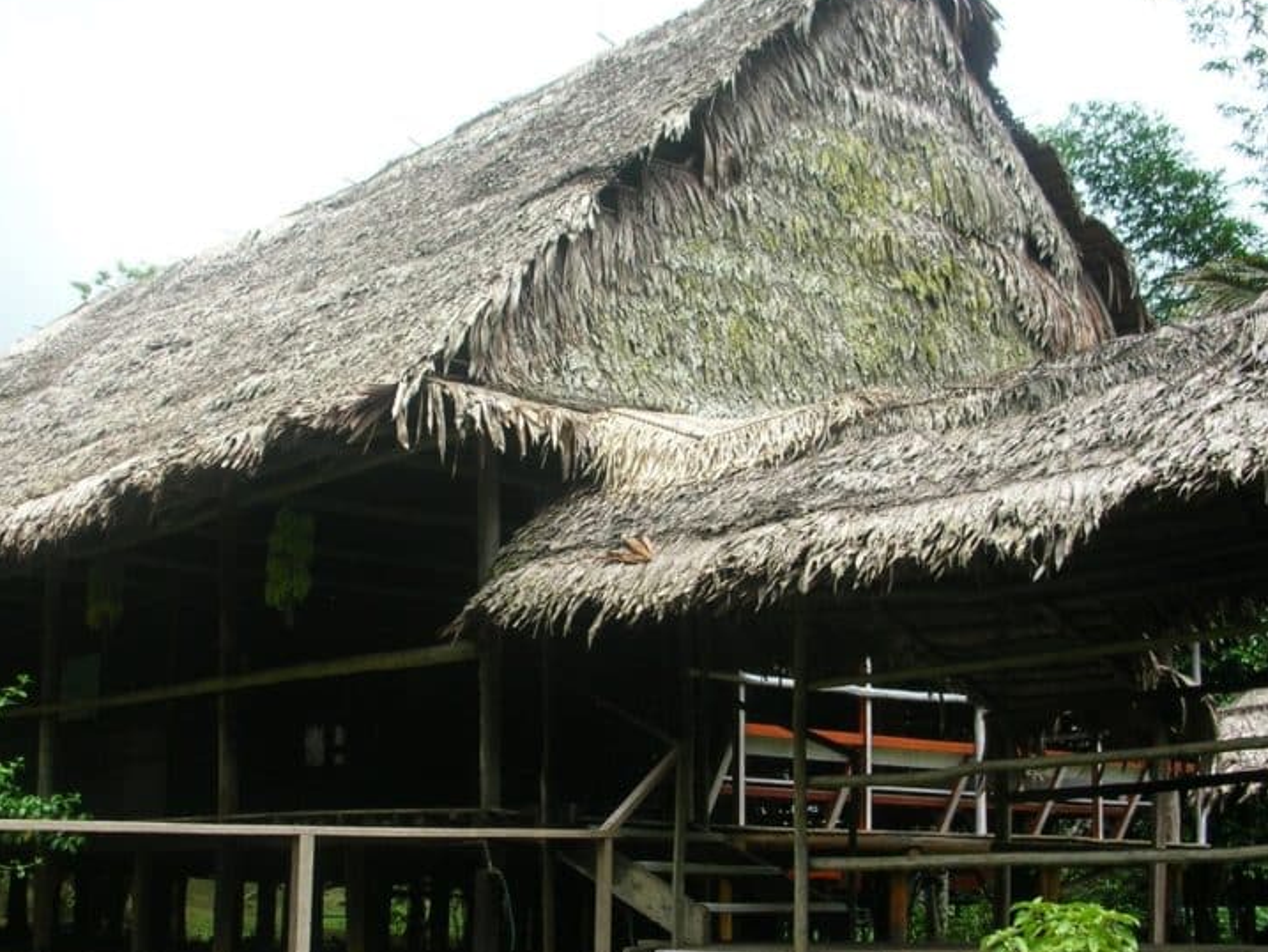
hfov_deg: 38.1
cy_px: 540
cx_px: 562
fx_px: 1832
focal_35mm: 50
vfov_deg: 29.1
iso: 50
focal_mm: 5.8
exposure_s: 1/238
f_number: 3
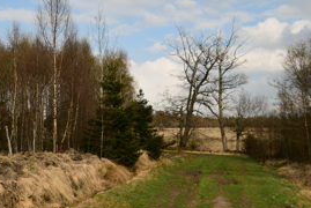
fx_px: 424
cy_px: 127
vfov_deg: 27.5
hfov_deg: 40.3
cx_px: 145
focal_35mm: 49
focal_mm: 22
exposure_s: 1/1000
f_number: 3.5
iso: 100
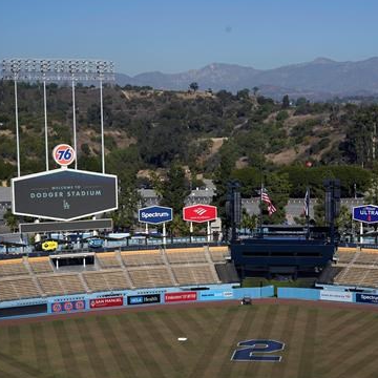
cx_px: 260
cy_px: 213
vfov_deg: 25.0
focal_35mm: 69
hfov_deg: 24.8
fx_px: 852
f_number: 9
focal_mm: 45
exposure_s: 1/640
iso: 160
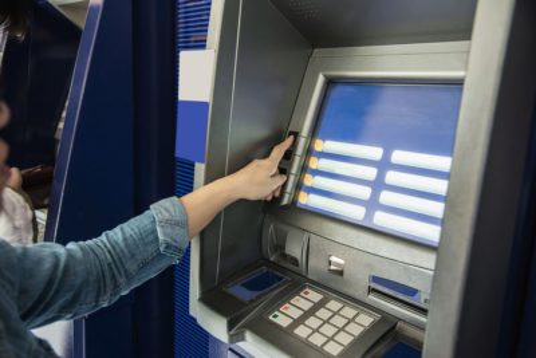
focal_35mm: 31
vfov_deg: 42.4
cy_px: 179
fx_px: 462
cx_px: 268
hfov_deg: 60.3
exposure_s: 1/80
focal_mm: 31
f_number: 4
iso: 900
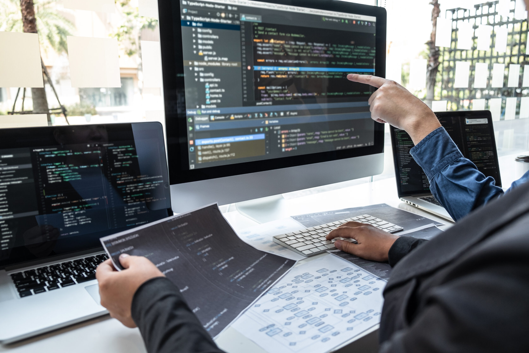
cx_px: 264
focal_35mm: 28
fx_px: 411
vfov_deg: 46.4
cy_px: 176
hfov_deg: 65.5
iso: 250
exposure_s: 1/100
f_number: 2.8
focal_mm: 18.8
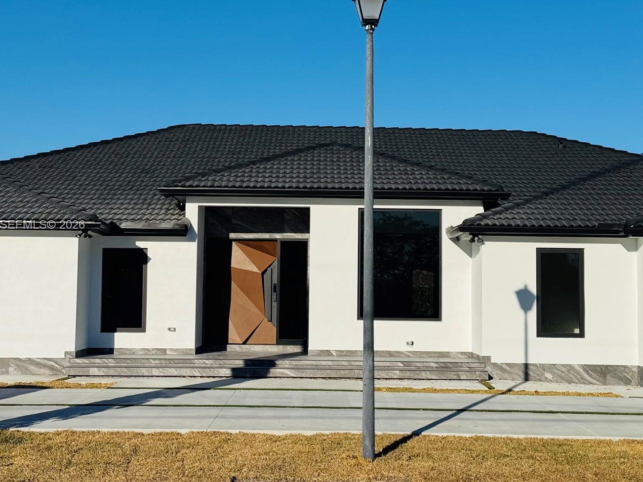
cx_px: 326
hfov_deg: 32.7
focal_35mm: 59
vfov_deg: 24.8
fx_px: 1096
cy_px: 226
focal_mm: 6.76
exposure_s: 1/10526
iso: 64
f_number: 1.78
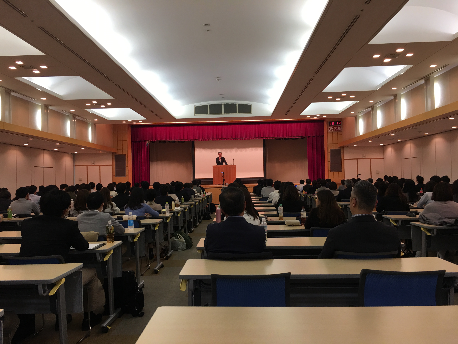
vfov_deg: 48.2
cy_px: 172
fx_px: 384
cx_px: 229
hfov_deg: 61.7
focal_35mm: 29
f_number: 2.2
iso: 25
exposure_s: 1/15
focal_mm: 4.15
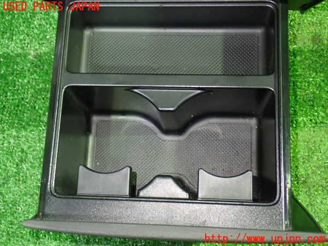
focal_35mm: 47
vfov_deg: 30.9
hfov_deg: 40.4
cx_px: 164
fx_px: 445
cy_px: 123
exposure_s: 1/13
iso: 800
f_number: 3.1
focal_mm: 8.4
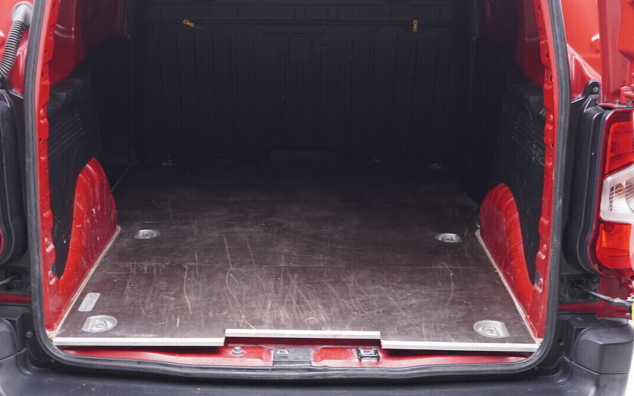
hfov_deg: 41.0
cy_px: 129
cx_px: 279
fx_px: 847
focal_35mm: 49
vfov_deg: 26.2
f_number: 2.8
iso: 640
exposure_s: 1/40
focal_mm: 24
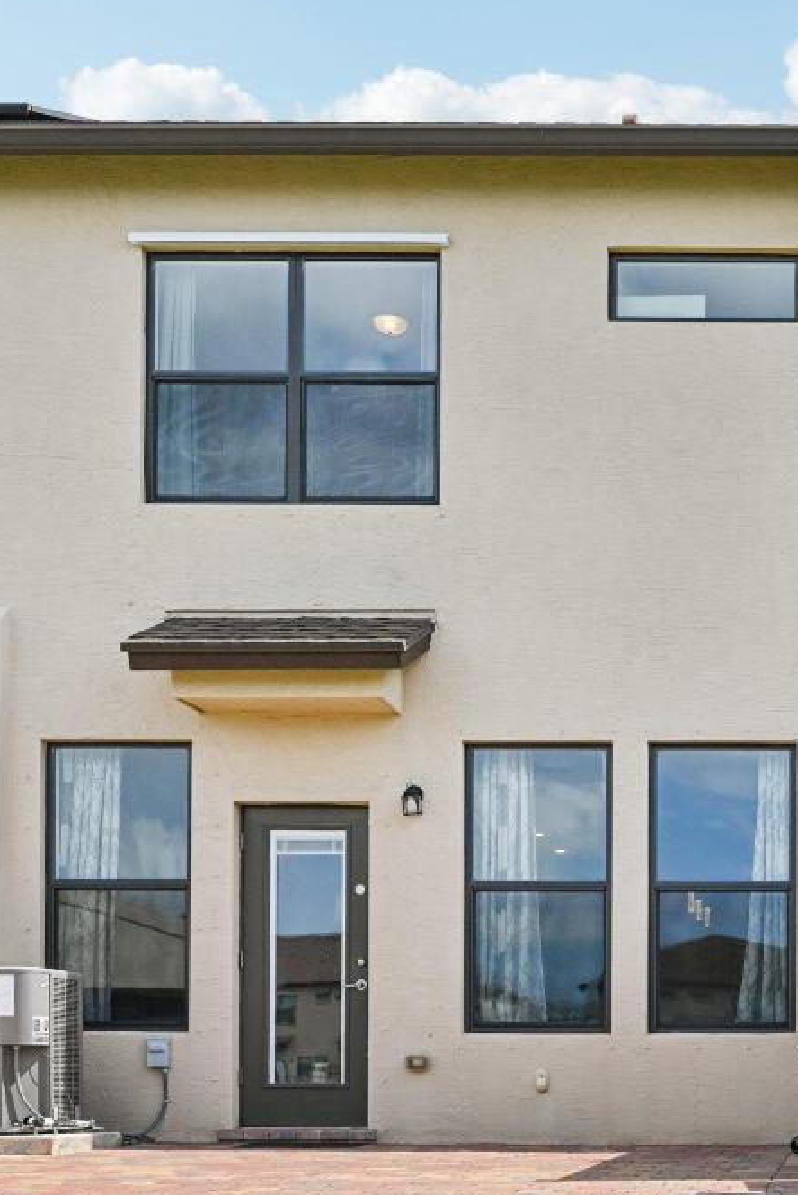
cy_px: 672
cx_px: 250
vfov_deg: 38.1
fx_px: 1727
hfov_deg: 25.8
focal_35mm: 52
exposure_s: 1/1600
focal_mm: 30
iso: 640
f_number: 8
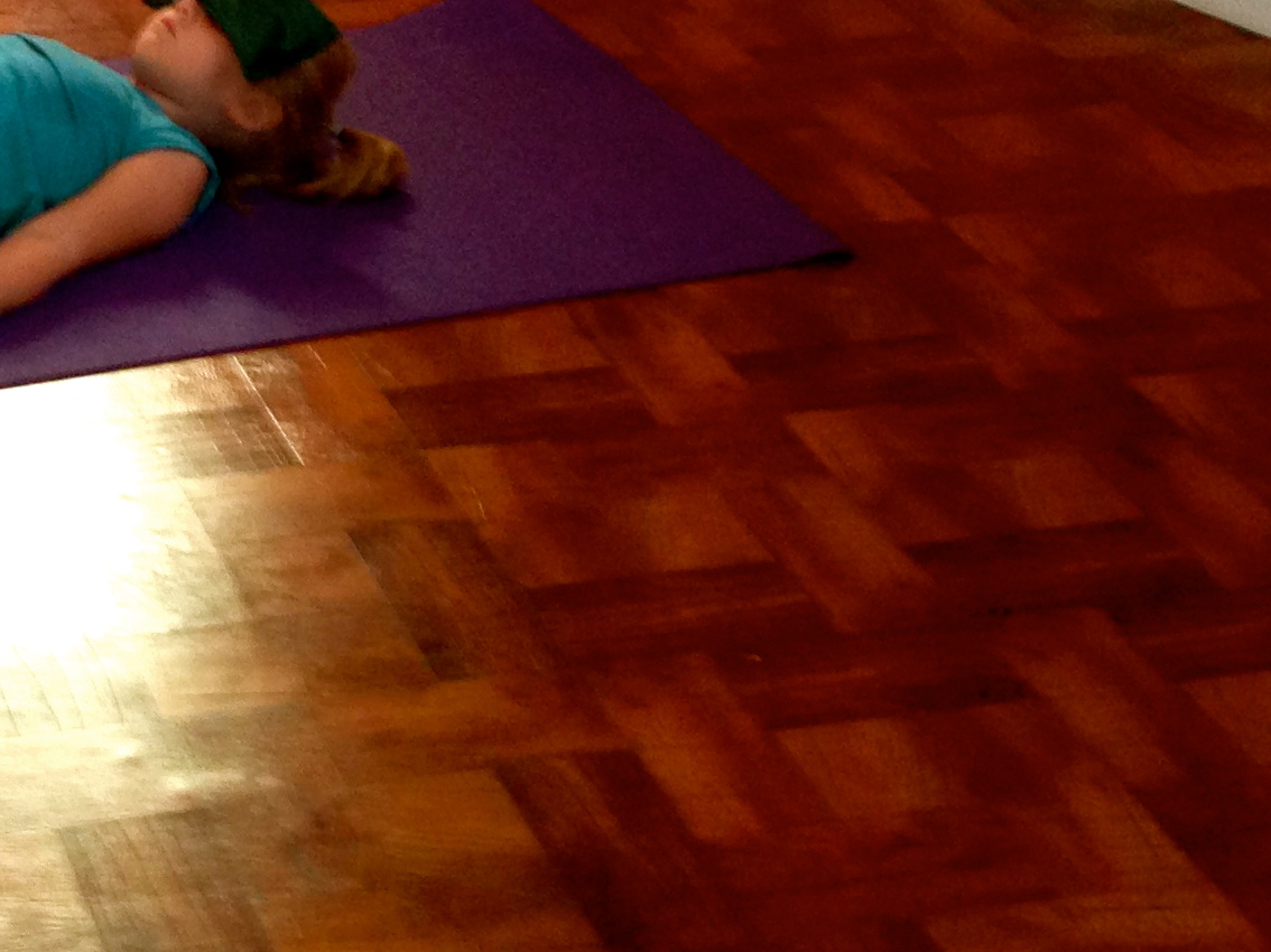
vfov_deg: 15.0
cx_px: -73
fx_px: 3487
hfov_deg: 19.9
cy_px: -184
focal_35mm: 95
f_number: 2.4
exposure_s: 1/20
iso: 125
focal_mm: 4.13
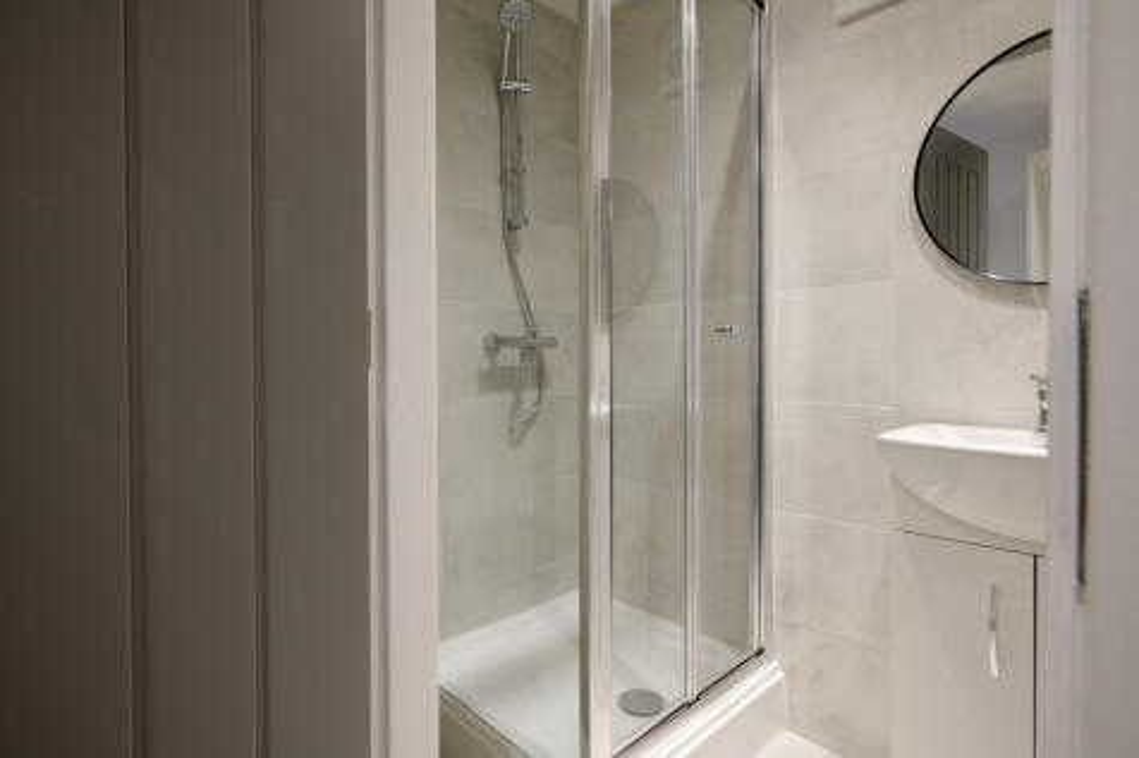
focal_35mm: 17
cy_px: 379
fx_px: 538
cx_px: 570
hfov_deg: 93.3
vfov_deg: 70.4
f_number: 11
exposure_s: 2.5
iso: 64
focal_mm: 17
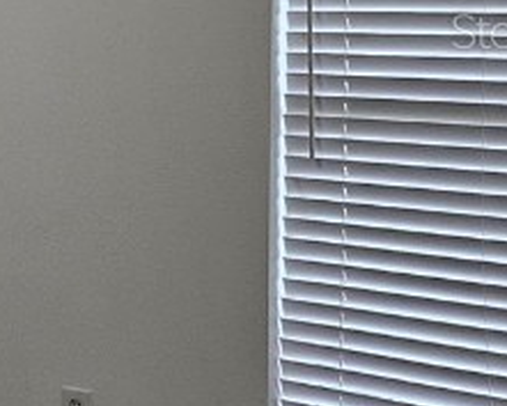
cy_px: 30
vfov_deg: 14.6
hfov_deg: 15.0
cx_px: -507
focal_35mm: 104
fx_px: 1561
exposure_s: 1/120
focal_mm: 5.4
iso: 320
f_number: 1.8
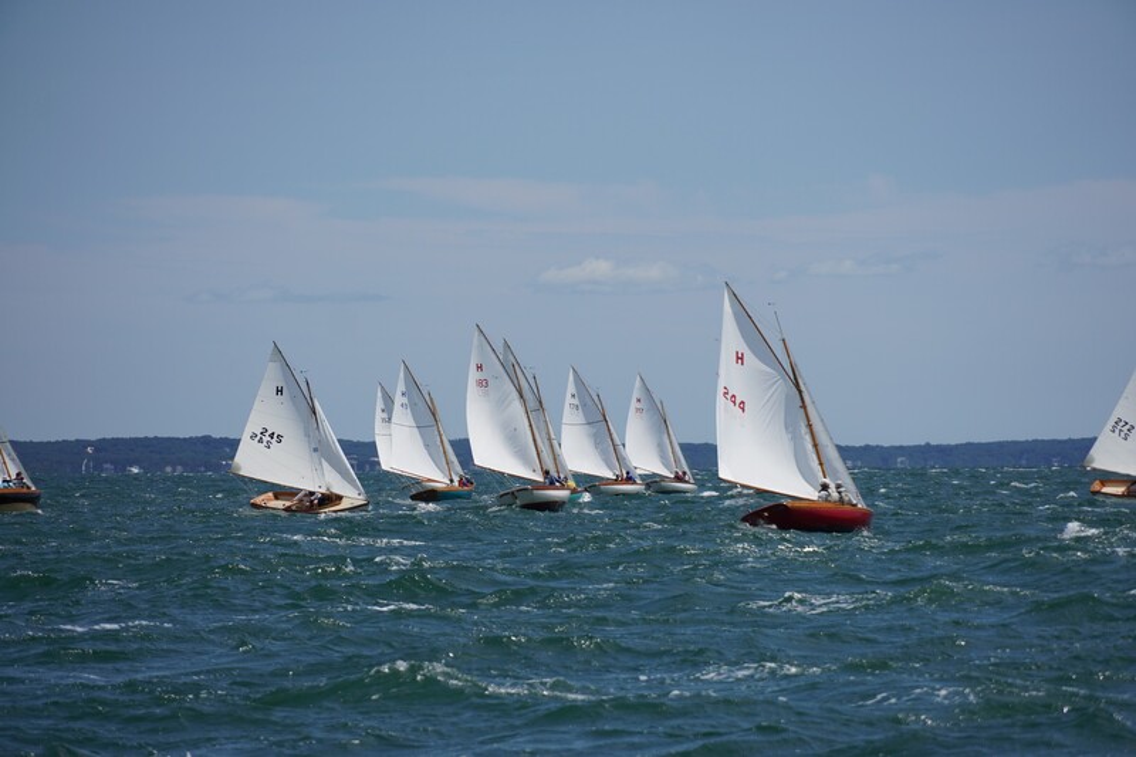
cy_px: 378
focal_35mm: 202
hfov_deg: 10.2
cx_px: 568
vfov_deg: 6.8
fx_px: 6388
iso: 125
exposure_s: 1/1250
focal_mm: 135
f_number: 5.6
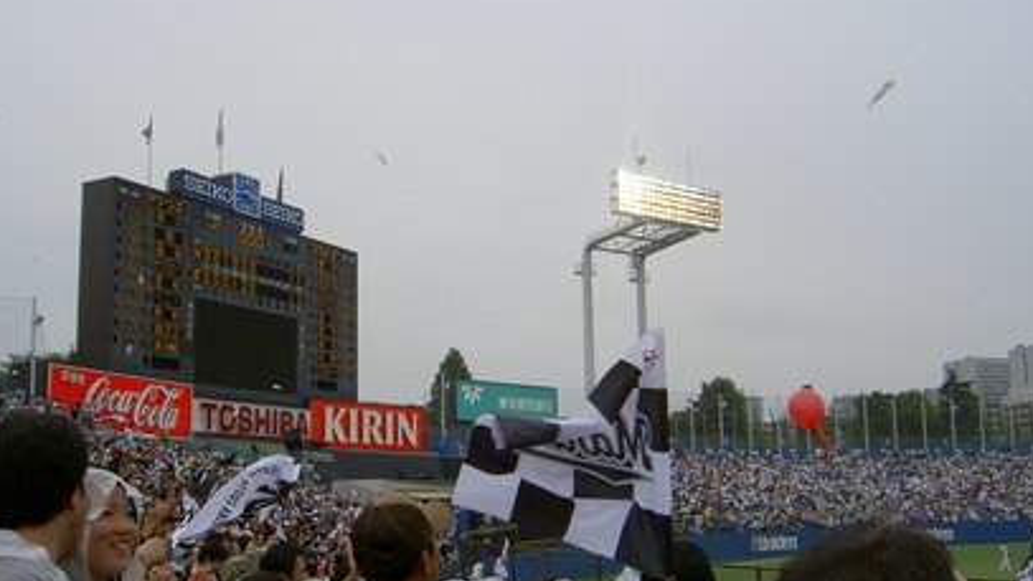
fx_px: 1123
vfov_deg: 29.0
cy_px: 330
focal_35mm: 41
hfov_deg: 49.4
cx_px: 523
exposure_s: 1/320
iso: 100
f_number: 4.7
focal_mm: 5.6
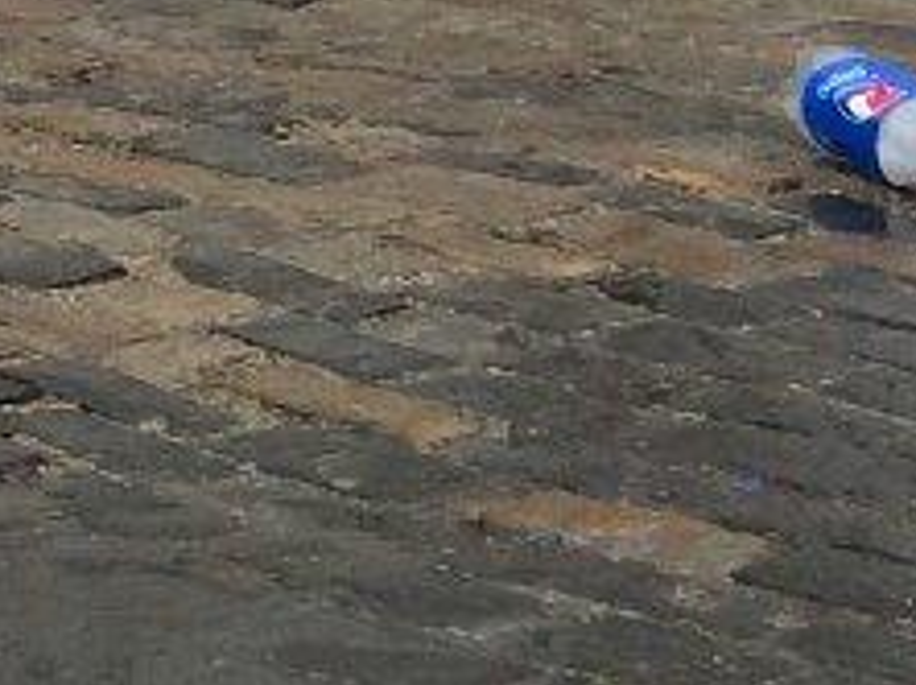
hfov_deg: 9.4
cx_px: -1032
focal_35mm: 195
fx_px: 5154
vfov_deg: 6.9
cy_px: -1304
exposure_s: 1/221
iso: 32
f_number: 2.2
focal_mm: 4.12
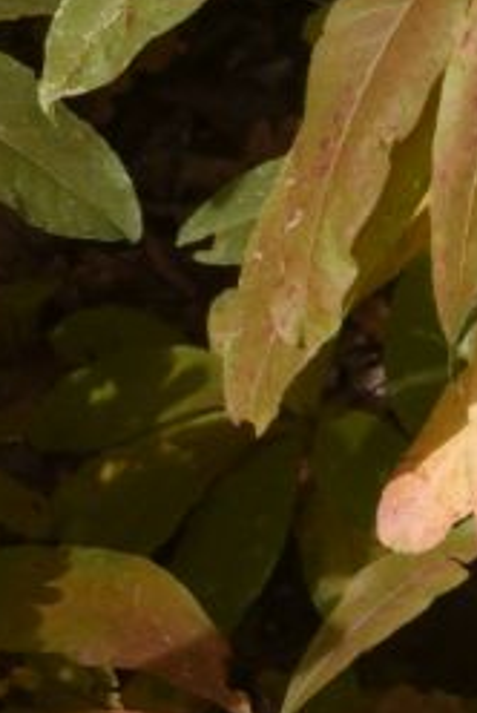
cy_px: -147
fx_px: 5807
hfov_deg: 4.7
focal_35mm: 293
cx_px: 588
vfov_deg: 7.0
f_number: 29
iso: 1000
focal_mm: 56
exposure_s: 1/125
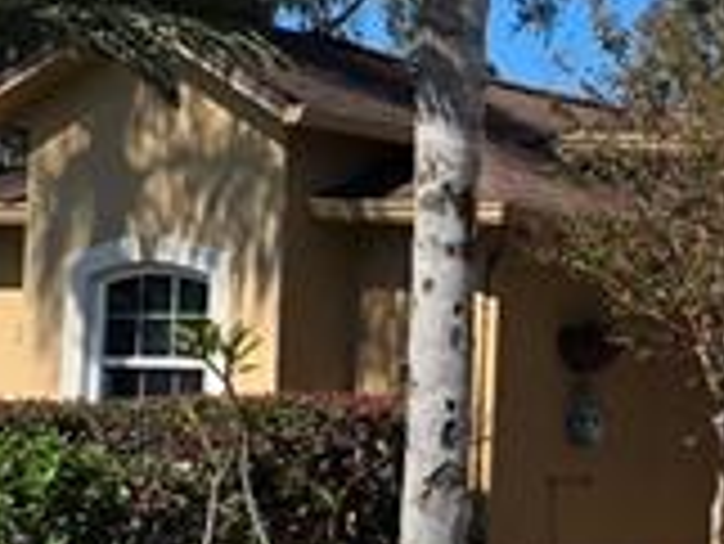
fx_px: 3056
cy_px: 391
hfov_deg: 12.4
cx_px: 1282
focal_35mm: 146
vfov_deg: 10.2
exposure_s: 1/7944
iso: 80
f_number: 1.7
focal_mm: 6.3
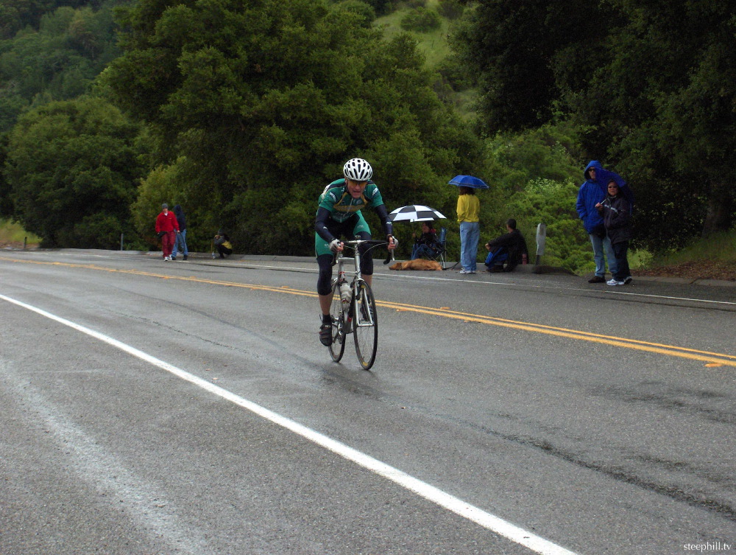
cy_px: 278
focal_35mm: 117
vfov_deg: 12.7
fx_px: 2491
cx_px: 368
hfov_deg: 16.8
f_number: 4.9
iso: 200
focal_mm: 24
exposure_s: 1/532
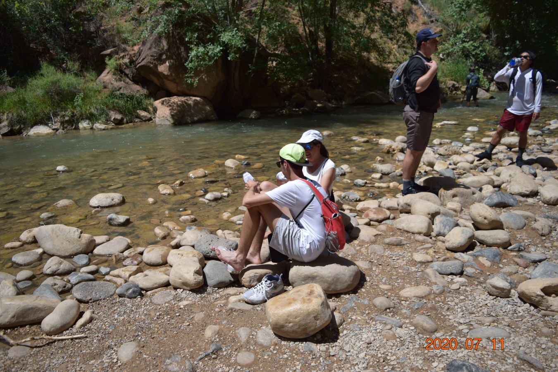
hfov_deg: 67.4
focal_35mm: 27
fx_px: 418
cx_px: 279
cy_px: 186
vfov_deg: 47.9
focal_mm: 18
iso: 200
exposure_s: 1/3200
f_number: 3.5
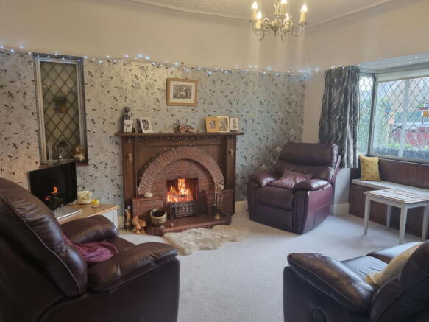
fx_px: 322
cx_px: 214
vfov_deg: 53.0
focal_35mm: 26
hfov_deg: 67.3
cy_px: 161
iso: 250
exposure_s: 1/100
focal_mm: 5.4
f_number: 1.8
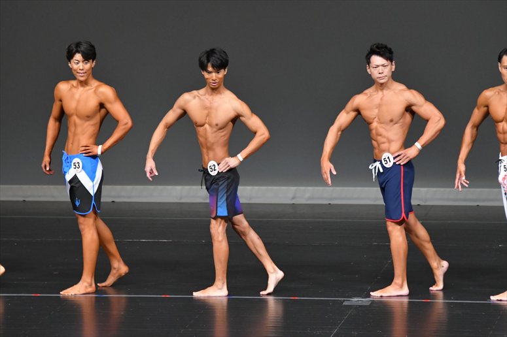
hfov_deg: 7.2
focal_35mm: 285
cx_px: 254
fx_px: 4012
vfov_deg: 4.8
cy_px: 168
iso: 4000
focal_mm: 190
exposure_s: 1/400
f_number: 5.6
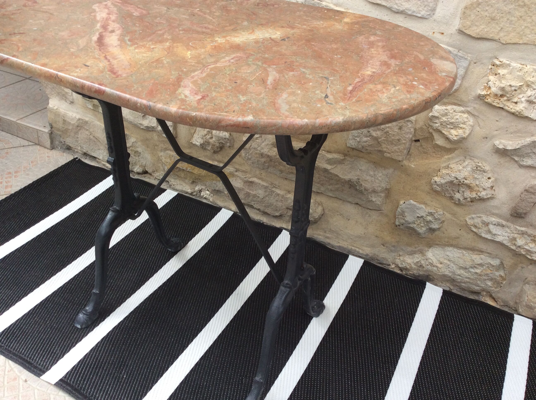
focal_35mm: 32
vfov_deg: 44.1
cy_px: 200
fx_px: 495
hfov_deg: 56.9
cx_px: 268
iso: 40
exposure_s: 1/100
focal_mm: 3.3
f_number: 2.4
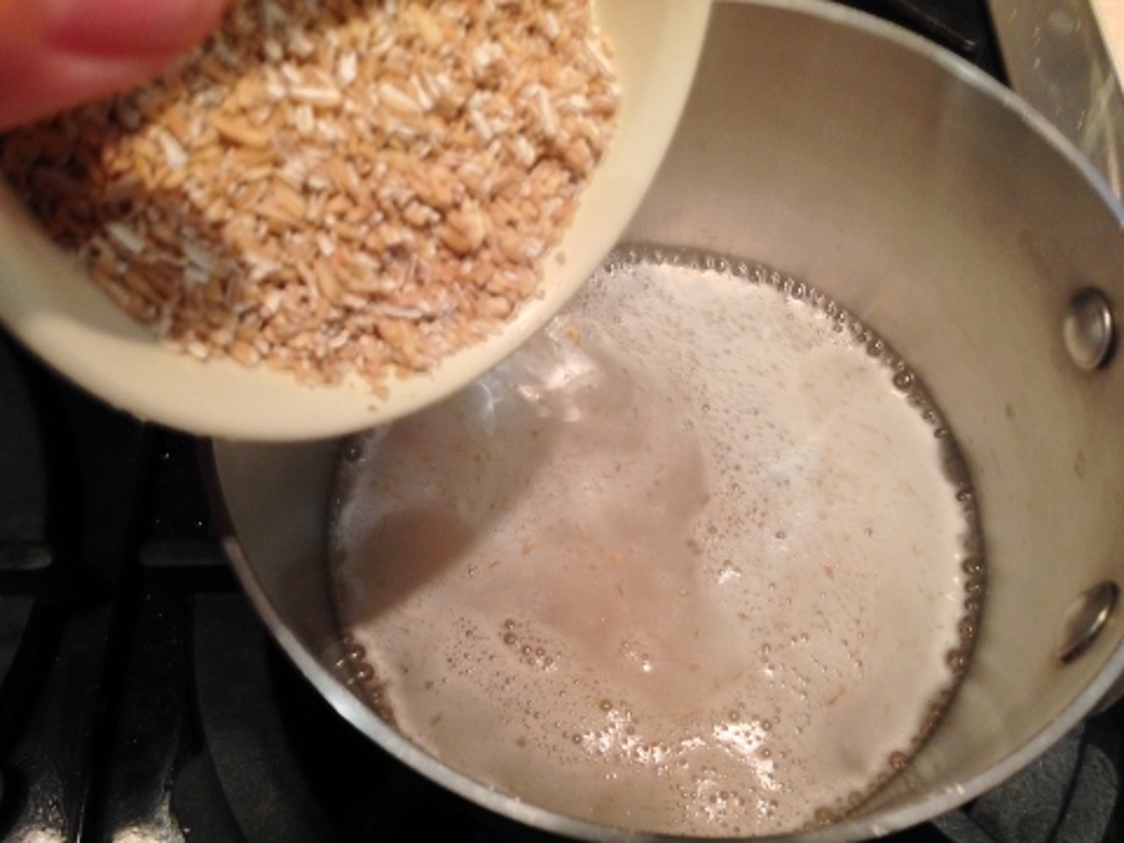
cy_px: 422
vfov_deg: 42.9
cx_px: 562
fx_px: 1072
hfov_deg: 55.4
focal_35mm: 33
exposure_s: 1/20
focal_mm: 4.12
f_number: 2.4
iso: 160
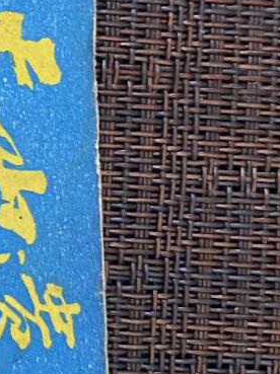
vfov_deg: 15.5
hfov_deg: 10.7
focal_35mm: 127
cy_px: 92
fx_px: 1372
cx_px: -266
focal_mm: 4.25
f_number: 1.8
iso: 320
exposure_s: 1/50
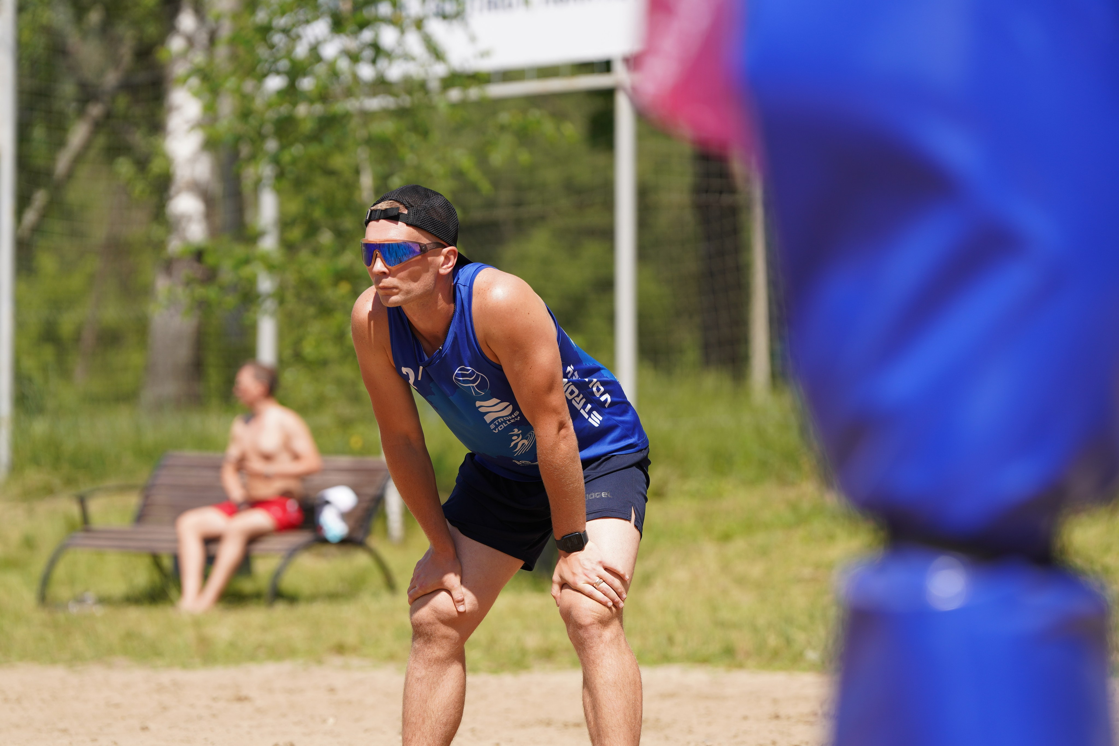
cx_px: 560
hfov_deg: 11.1
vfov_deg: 7.4
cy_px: 373
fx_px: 5750
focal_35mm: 185
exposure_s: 1/800
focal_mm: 185
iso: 100
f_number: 4
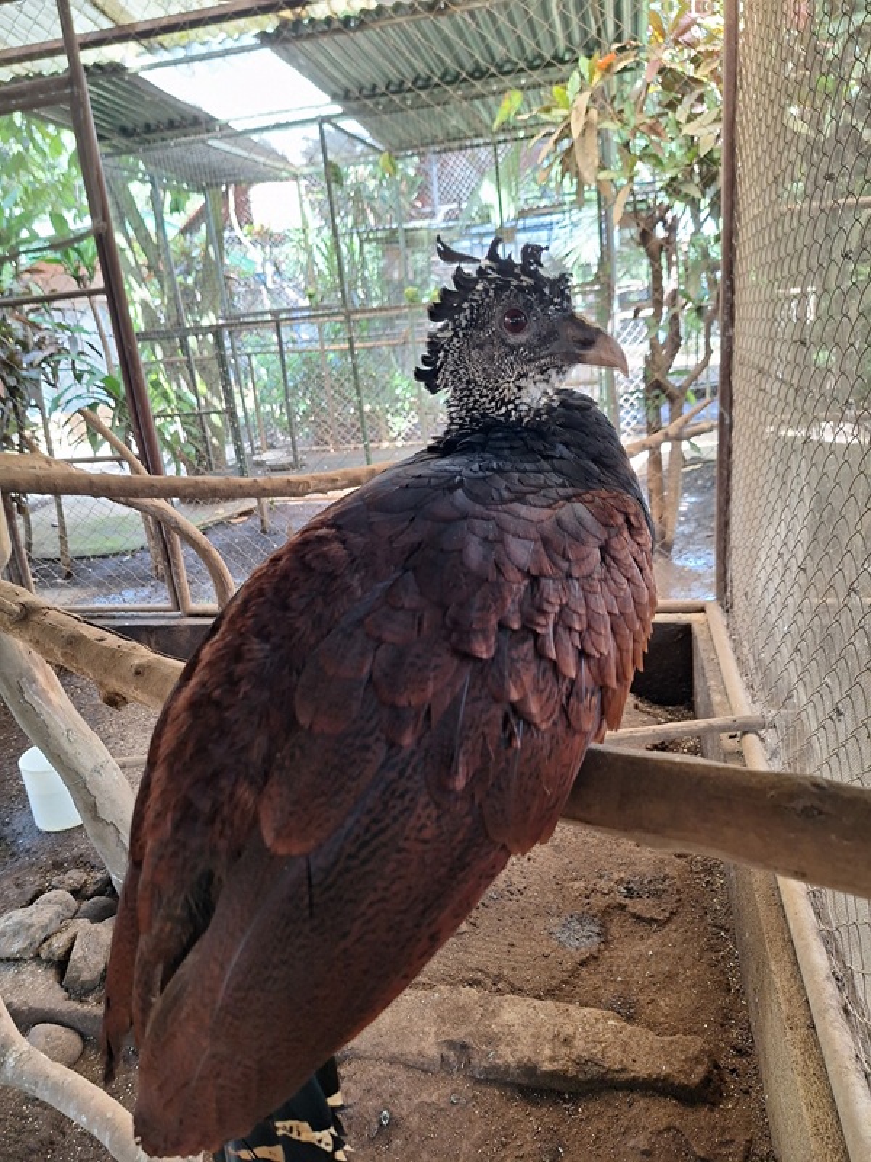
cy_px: 581
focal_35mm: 23
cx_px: 436
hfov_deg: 58.9
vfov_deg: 73.9
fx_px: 772
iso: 100
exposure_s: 1/50
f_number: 1.8
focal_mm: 5.54
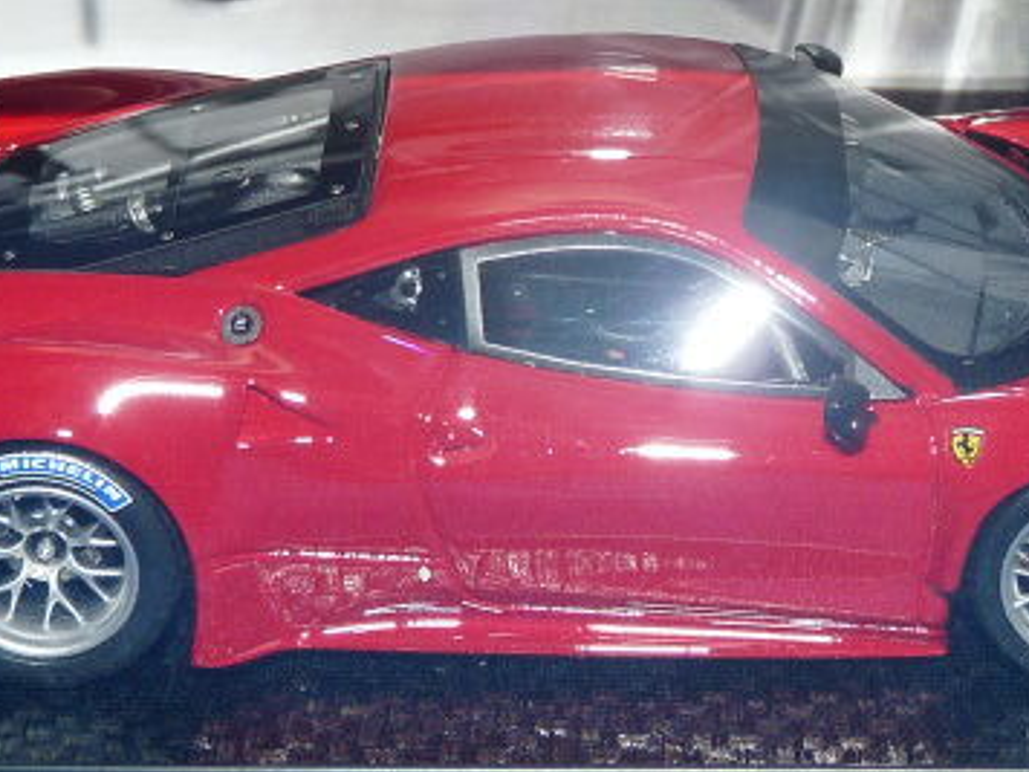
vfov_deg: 9.3
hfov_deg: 12.3
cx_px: 627
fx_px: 4756
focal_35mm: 160
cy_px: 252
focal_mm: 9
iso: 100
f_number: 4
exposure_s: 1/60
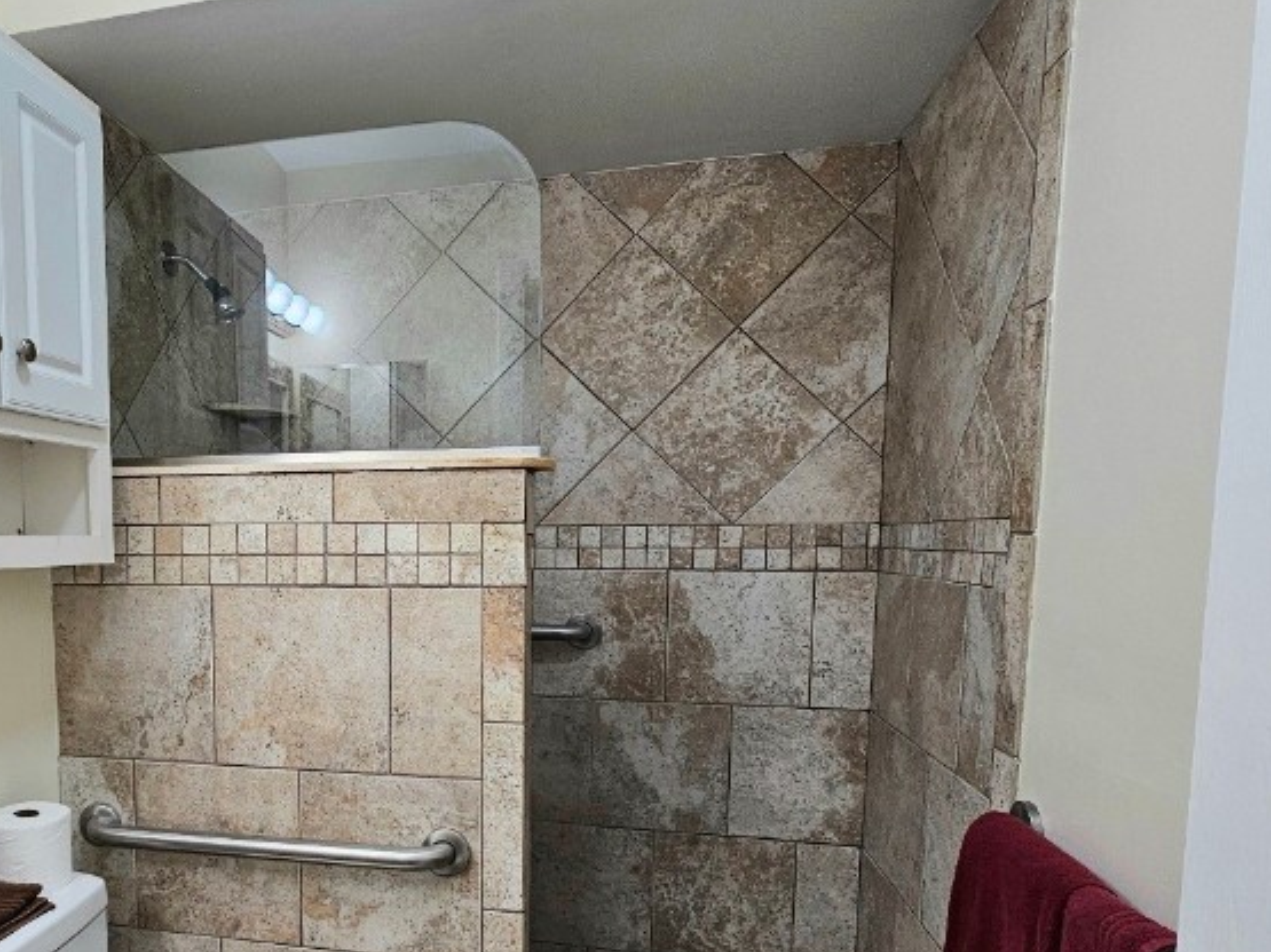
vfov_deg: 55.9
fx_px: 881
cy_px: 611
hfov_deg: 67.9
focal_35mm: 24
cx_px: 350
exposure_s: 1/60.2
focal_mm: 2.2
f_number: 2.2
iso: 64
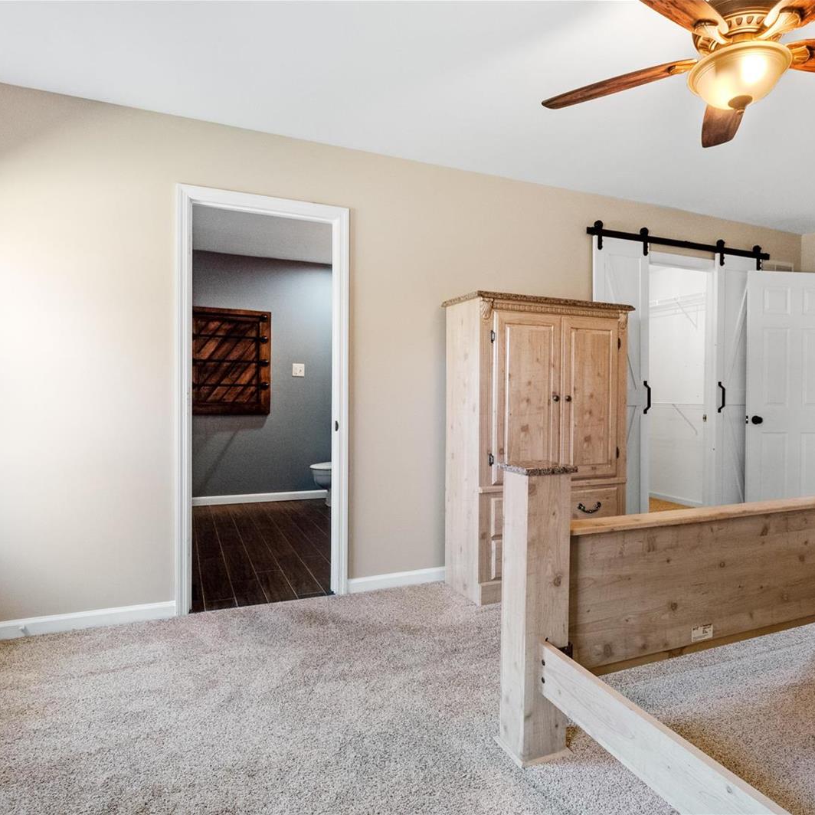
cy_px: 408
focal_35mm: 23
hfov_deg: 66.4
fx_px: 613
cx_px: 500
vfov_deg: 67.3
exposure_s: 1/25
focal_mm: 9
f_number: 8
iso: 400
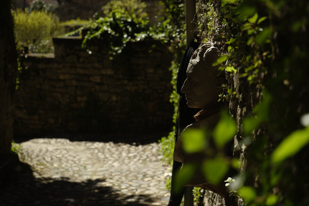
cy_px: 103
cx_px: 154
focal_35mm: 70
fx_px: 601
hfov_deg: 28.8
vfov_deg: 19.5
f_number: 5.6
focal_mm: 70
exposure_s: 1/400
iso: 80
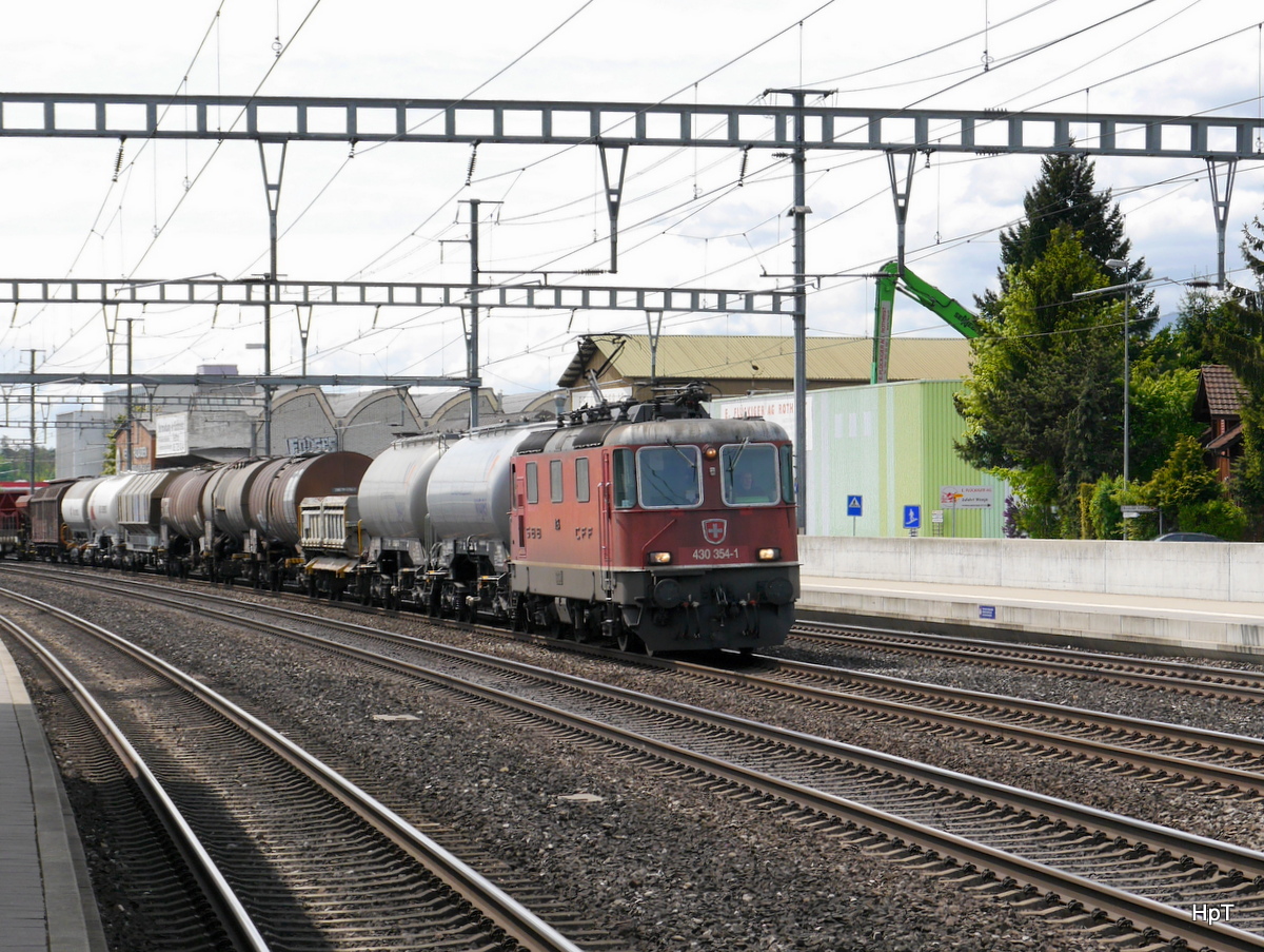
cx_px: 632
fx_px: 3071
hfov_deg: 23.3
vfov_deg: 17.6
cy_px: 476
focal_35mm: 84
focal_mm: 42
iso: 160
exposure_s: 1/400
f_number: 8
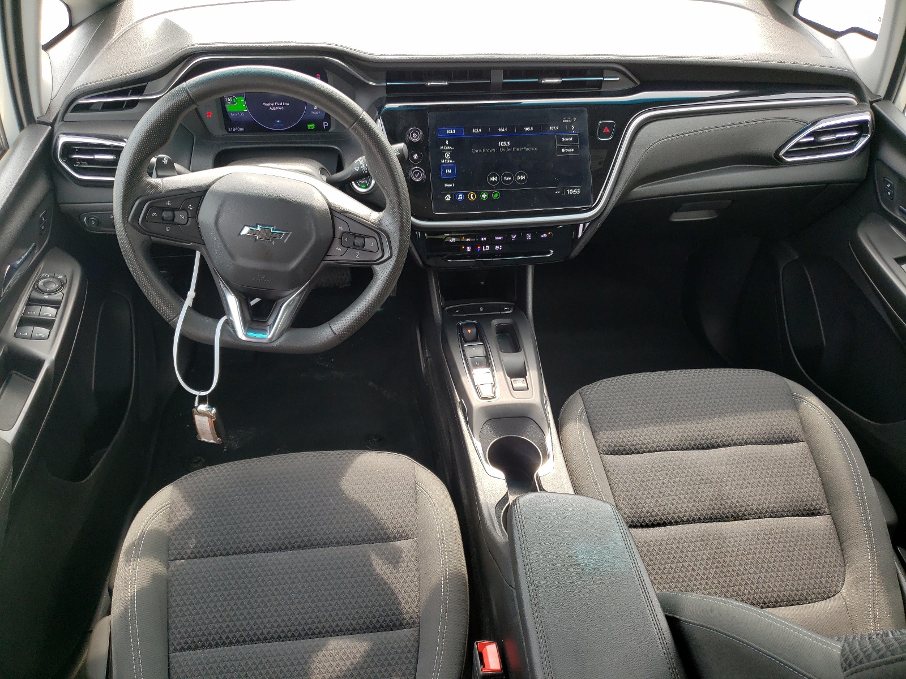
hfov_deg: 67.3
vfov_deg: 53.1
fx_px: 680
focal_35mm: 26
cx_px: 453
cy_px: 340
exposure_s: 1/189
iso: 50
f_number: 1.5
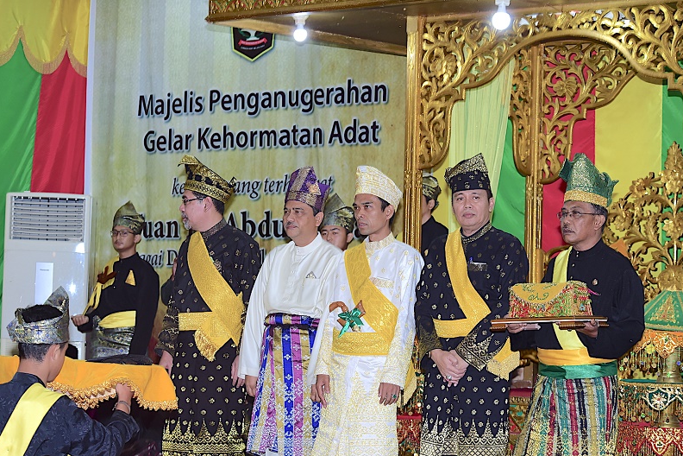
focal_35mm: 103
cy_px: 229
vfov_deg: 13.3
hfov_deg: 19.8
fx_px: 1954
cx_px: 340
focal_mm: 102
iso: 1250
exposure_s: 1/80
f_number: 8
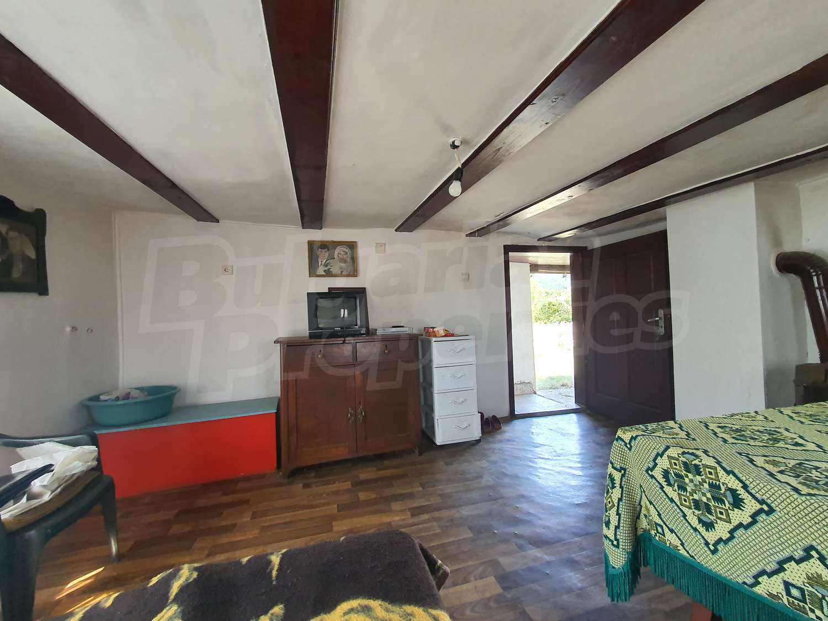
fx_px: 311
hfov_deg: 106.2
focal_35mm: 13
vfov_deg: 89.9
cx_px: 414
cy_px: 310
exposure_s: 1/50
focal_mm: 1.8
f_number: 2.2
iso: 200
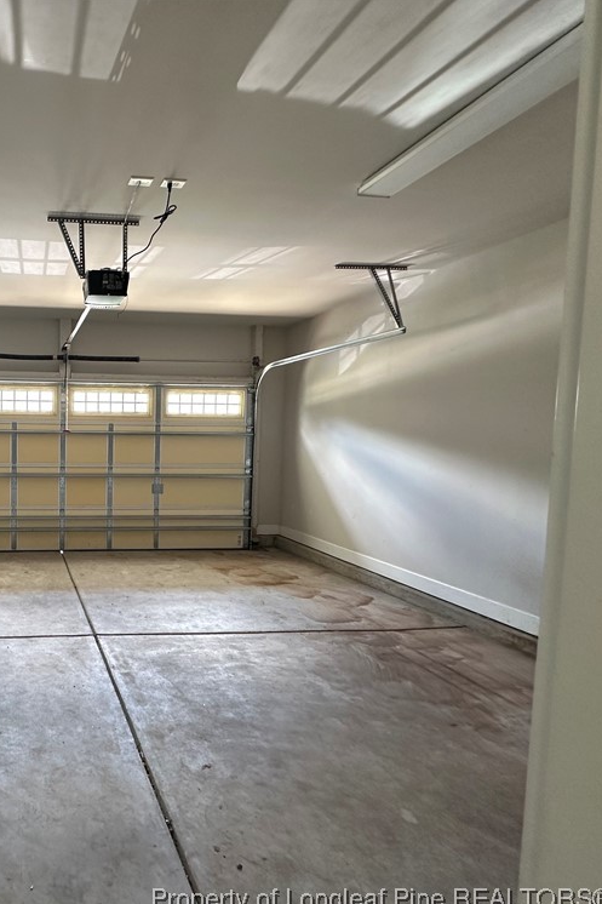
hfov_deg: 54.2
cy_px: 460
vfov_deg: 84.0
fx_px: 502
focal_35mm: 20
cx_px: 63
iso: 160
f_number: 2.2
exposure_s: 1/60
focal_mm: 2.22
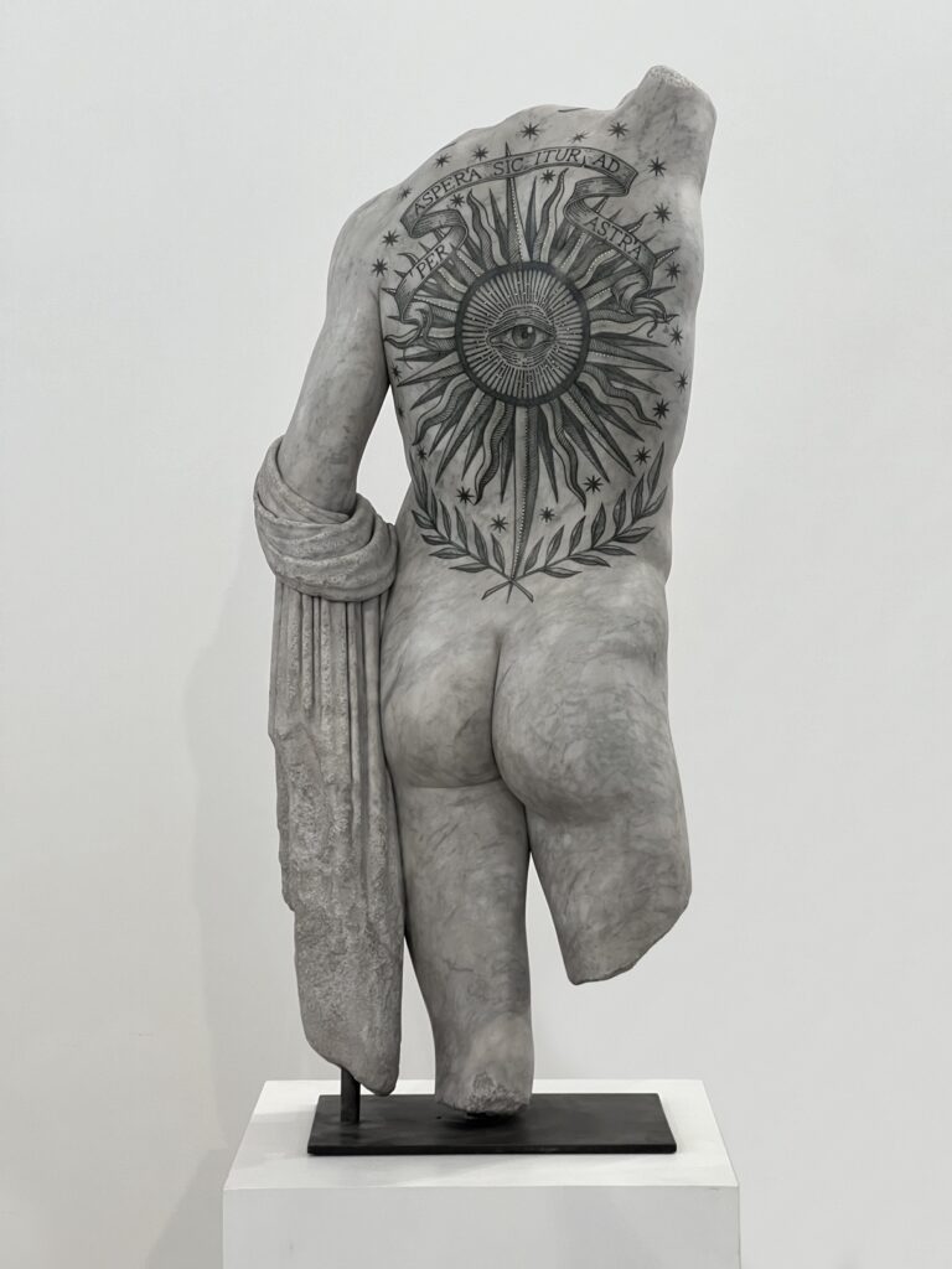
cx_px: 476
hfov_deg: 19.1
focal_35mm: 77
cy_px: 634
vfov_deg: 25.3
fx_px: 2824
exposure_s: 1/100
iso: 200
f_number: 2.8
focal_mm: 9
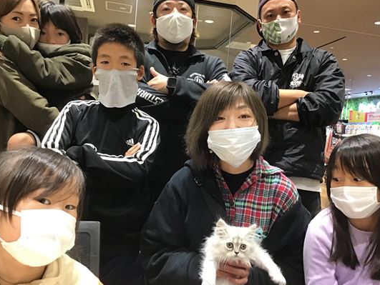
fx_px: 384
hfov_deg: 52.6
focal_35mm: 35
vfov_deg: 40.7
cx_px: 198
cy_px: 143
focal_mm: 3.3
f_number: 2.4
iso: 160
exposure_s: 1/30
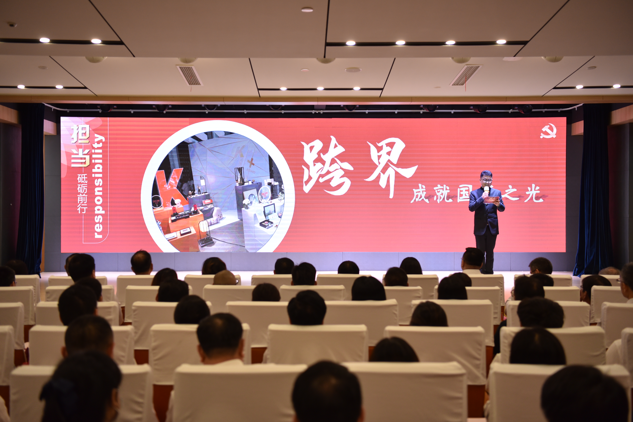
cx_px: 316
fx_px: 791
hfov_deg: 43.6
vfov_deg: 29.9
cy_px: 211
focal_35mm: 45
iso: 800
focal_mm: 45
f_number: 3.2
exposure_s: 1/200
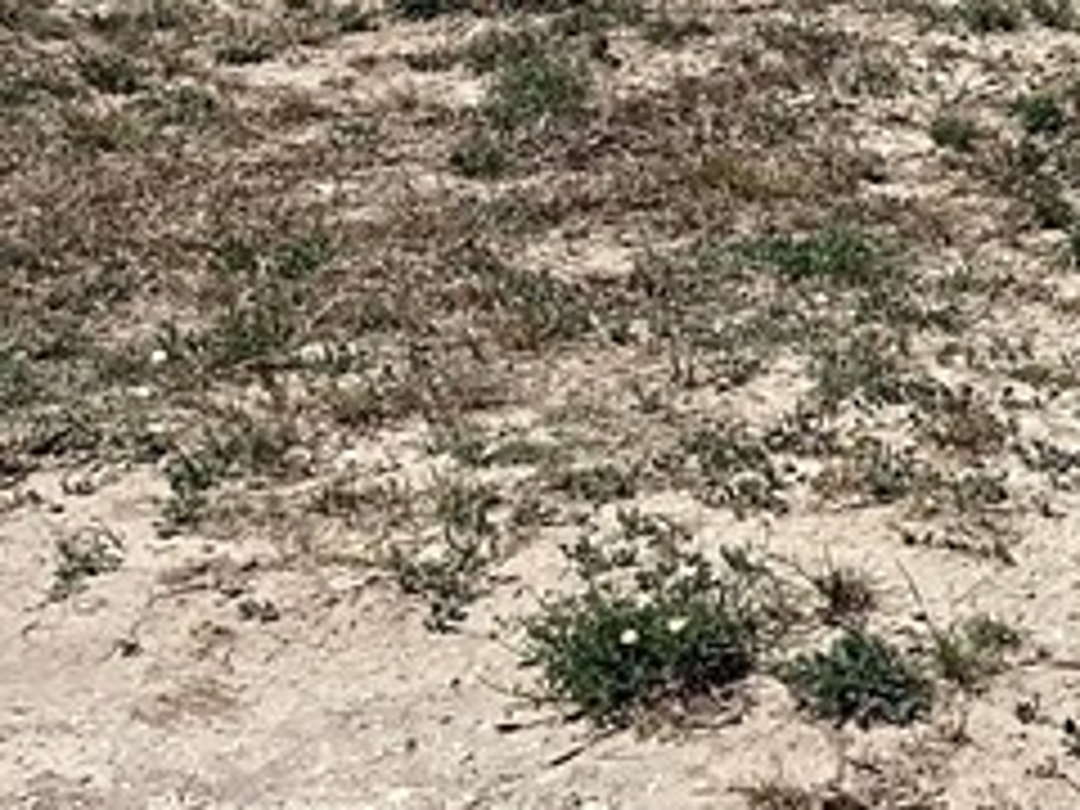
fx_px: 4118
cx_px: 1030
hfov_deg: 14.7
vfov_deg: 10.8
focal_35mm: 132
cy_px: -418
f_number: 2.4
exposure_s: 1/2037
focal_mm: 3.3
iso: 25
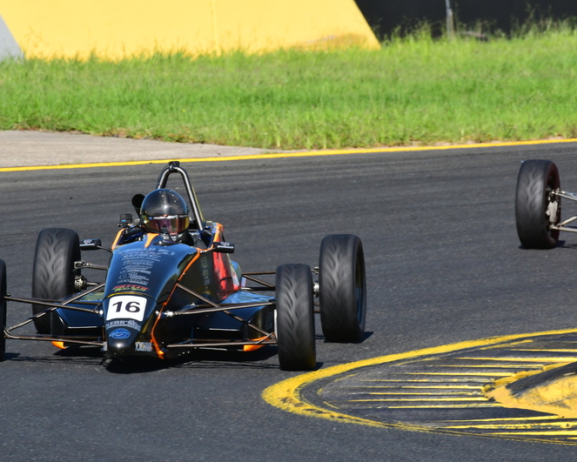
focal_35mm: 679
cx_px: 232
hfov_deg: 2.8
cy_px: 231
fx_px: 11600
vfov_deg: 2.3
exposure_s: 1/640
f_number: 11
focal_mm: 400
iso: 500
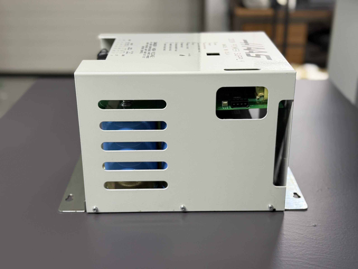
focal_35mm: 48
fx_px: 496
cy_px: 134
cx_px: 179
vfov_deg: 30.3
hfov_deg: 39.7
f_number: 1.78
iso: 160
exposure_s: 1/50
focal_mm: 6.76
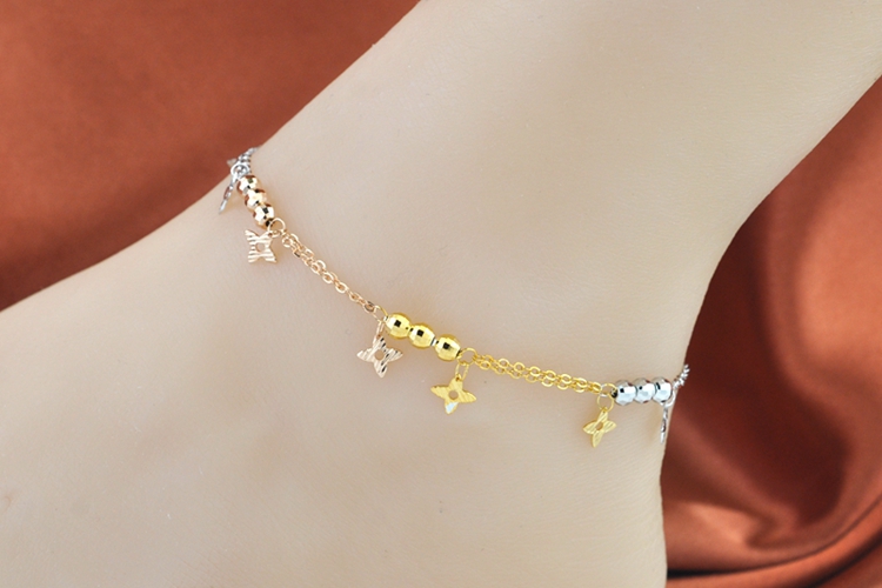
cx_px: 441
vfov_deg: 15.2
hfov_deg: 22.6
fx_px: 2205
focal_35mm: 90
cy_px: 294
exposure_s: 1/125
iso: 360
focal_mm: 60
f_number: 8
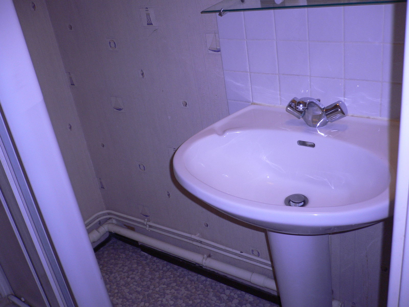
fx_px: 414
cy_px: 154
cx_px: 204
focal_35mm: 35
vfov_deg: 40.7
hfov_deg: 52.6
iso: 100
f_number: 2.8
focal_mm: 5.8
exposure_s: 1/60
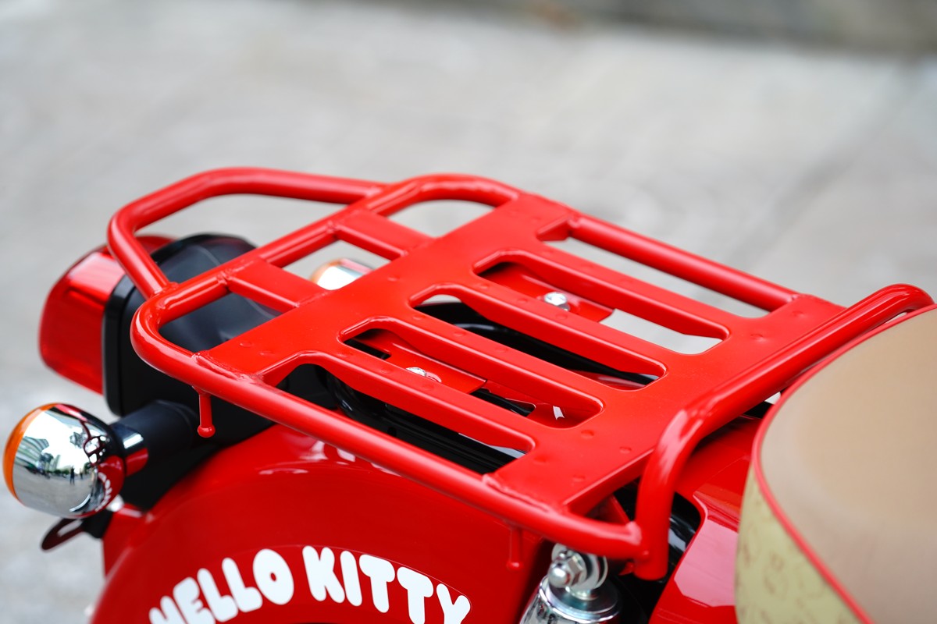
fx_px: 3409
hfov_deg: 15.6
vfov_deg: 10.5
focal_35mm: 131
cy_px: 312
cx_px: 468
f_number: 4
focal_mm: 131
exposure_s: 1/250
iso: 1000
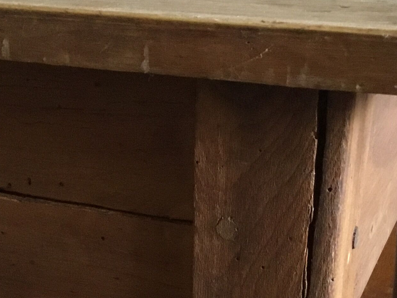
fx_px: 929
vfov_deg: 18.1
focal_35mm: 81
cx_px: 149
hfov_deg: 24.1
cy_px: 217
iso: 320
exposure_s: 1/17
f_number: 2.4
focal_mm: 3.3
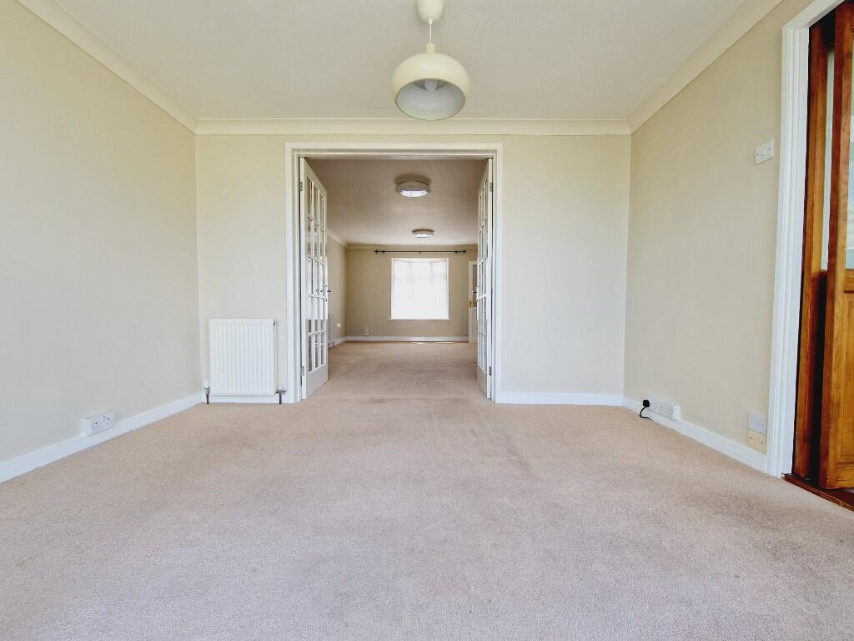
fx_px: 321
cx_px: 427
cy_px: 320
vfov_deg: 89.9
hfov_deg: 106.2
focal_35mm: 13
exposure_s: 1/166
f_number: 2.2
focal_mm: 2.2
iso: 50
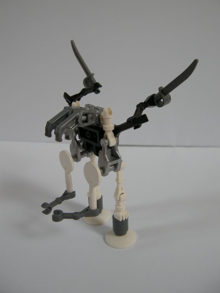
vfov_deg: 52.6
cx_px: 110
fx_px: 297
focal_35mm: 35
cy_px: 146
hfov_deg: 40.7
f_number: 3.4
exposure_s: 1/84.1
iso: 64
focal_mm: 7.5
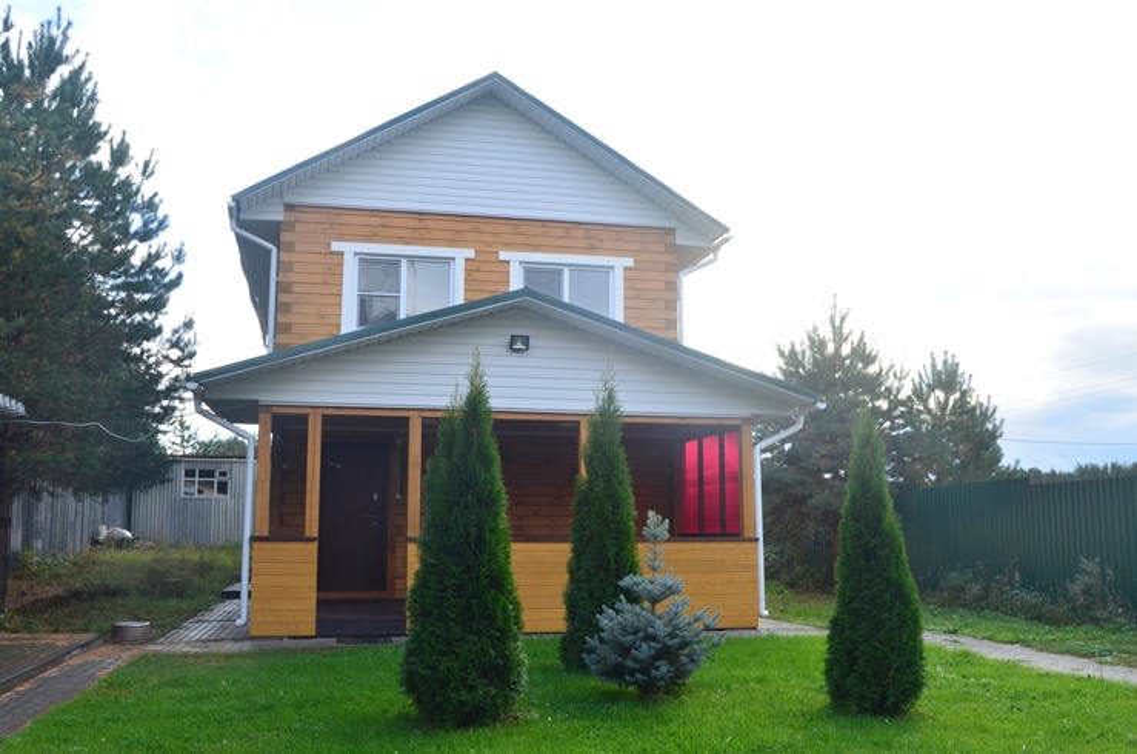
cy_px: 377
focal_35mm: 34
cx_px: 568
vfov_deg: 38.2
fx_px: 1088
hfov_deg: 55.2
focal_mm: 23
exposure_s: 1/125
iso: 400
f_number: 9
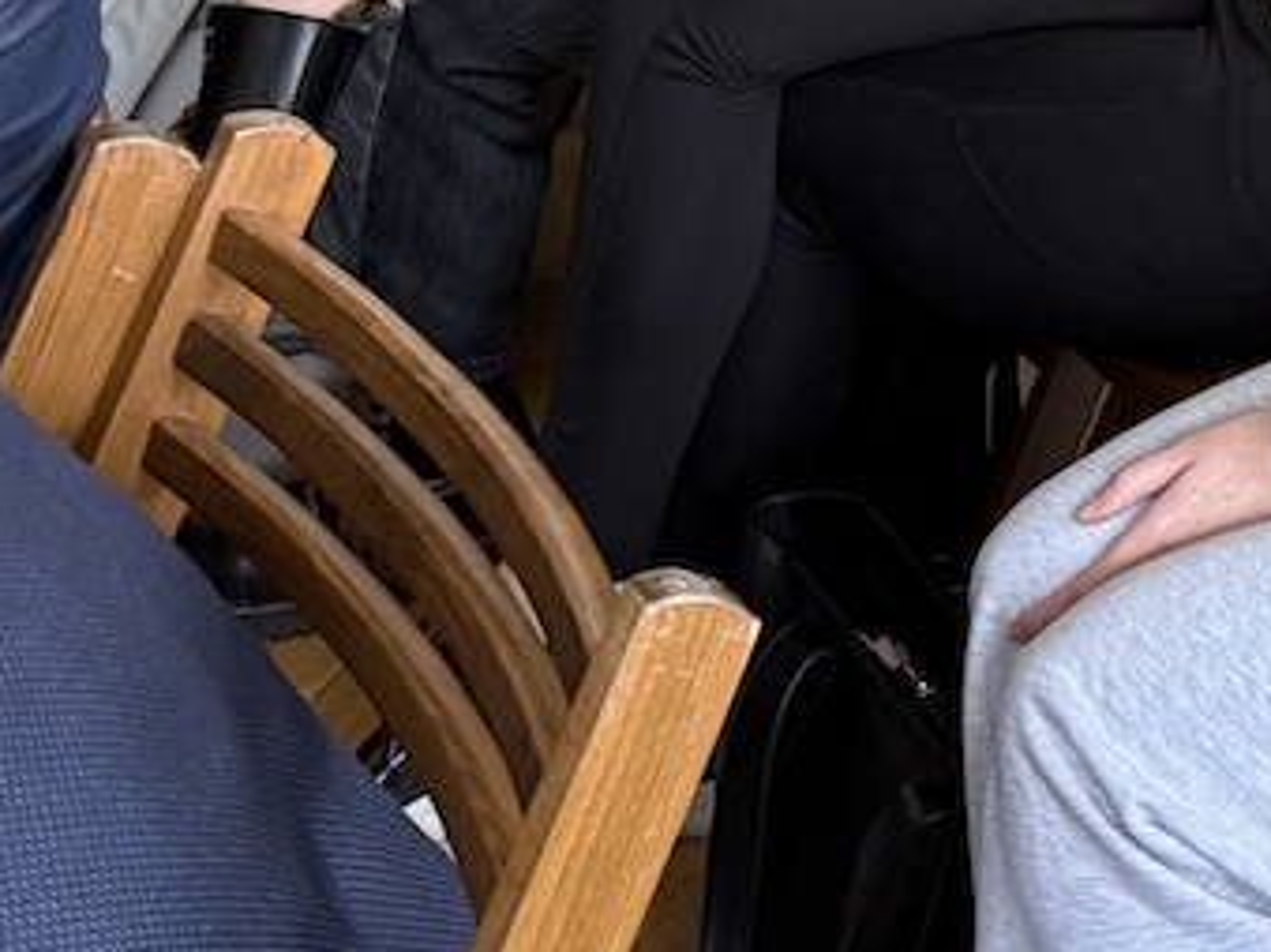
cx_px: 2013
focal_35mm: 92
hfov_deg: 18.4
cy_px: -635
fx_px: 3377
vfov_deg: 14.5
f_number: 1.78
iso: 320
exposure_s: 1/60
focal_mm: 6.76
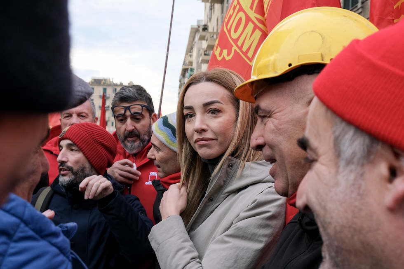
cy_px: 134
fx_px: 471
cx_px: 202
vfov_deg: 31.9
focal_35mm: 42
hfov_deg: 46.4
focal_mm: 27.7
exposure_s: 1/160
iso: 800
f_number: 7.1
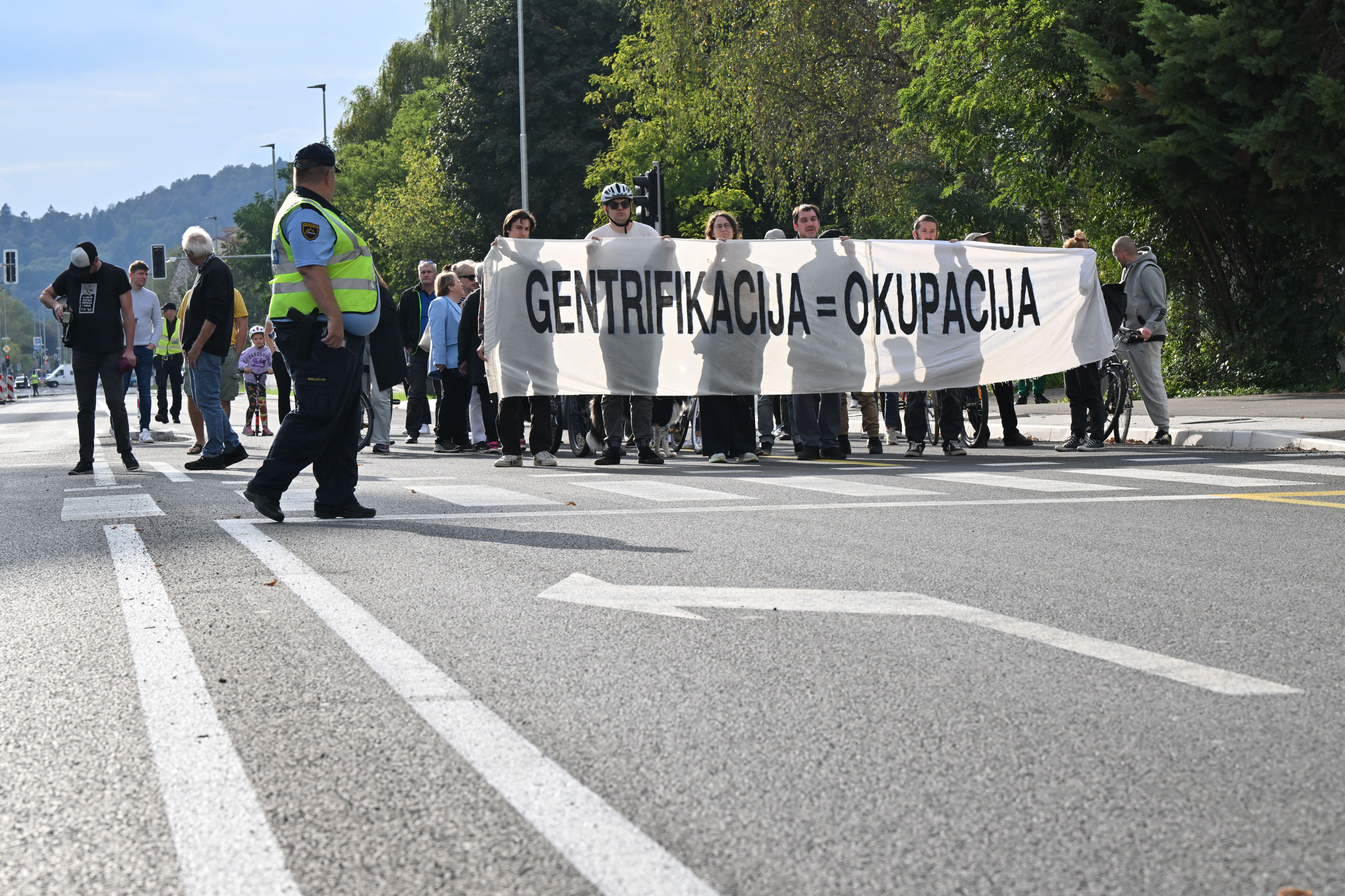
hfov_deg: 21.2
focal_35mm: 96
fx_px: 3586
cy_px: 448
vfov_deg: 14.3
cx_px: 672
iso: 1250
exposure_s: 1/1000
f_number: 11
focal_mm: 96
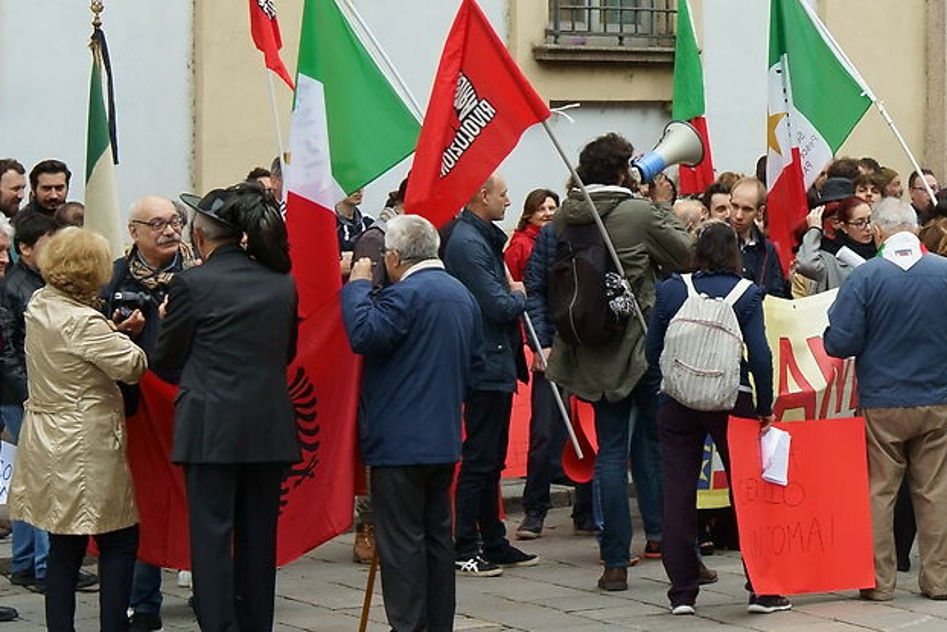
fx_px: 3552
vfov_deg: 10.1
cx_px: 938
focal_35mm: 135
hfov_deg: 14.9
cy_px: 35
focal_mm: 35
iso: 200
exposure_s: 1/200
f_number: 6.3
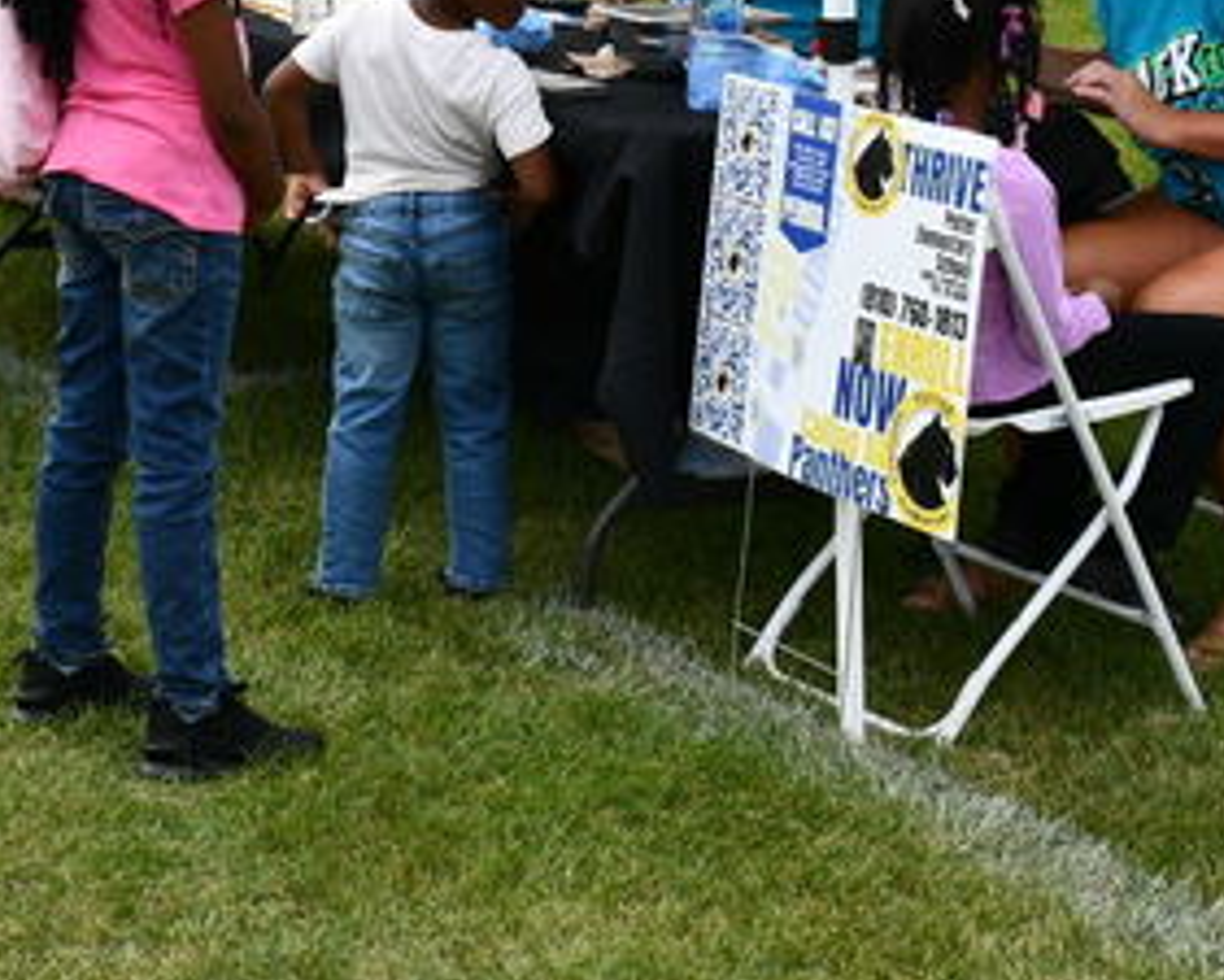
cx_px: 270
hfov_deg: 19.8
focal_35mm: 96
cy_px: -50
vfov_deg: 15.7
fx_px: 3479
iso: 125
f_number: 8
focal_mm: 24
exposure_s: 1/250
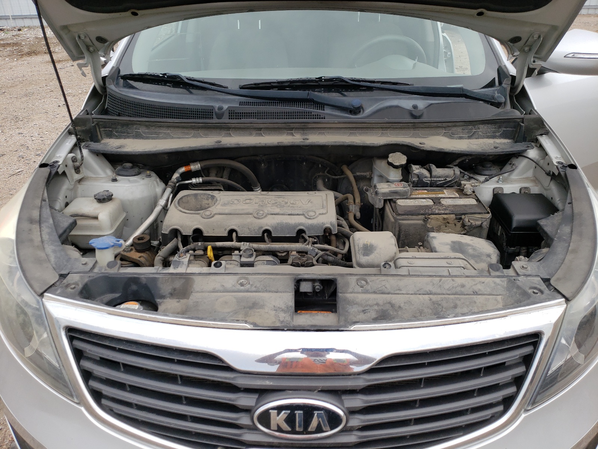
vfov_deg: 53.1
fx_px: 449
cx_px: 299
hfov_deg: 67.3
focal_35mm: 26
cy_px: 224
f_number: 1.5
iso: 50
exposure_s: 1/769
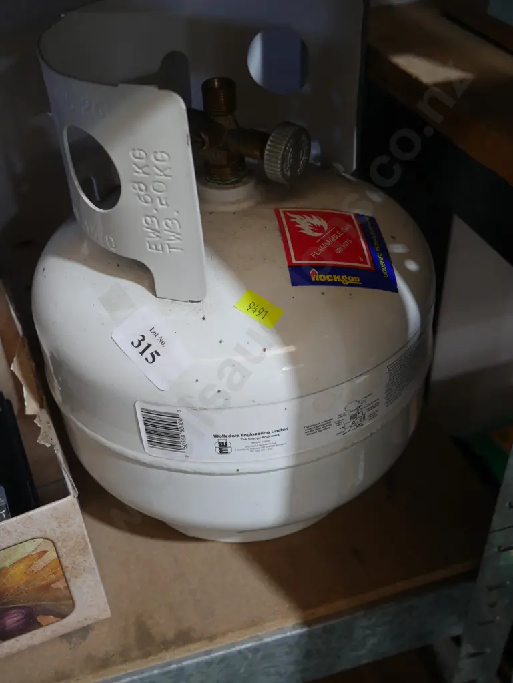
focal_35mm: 38
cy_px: 342
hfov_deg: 37.8
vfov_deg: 49.0
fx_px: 750
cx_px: 256
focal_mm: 19
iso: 640
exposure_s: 1/60
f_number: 4.1
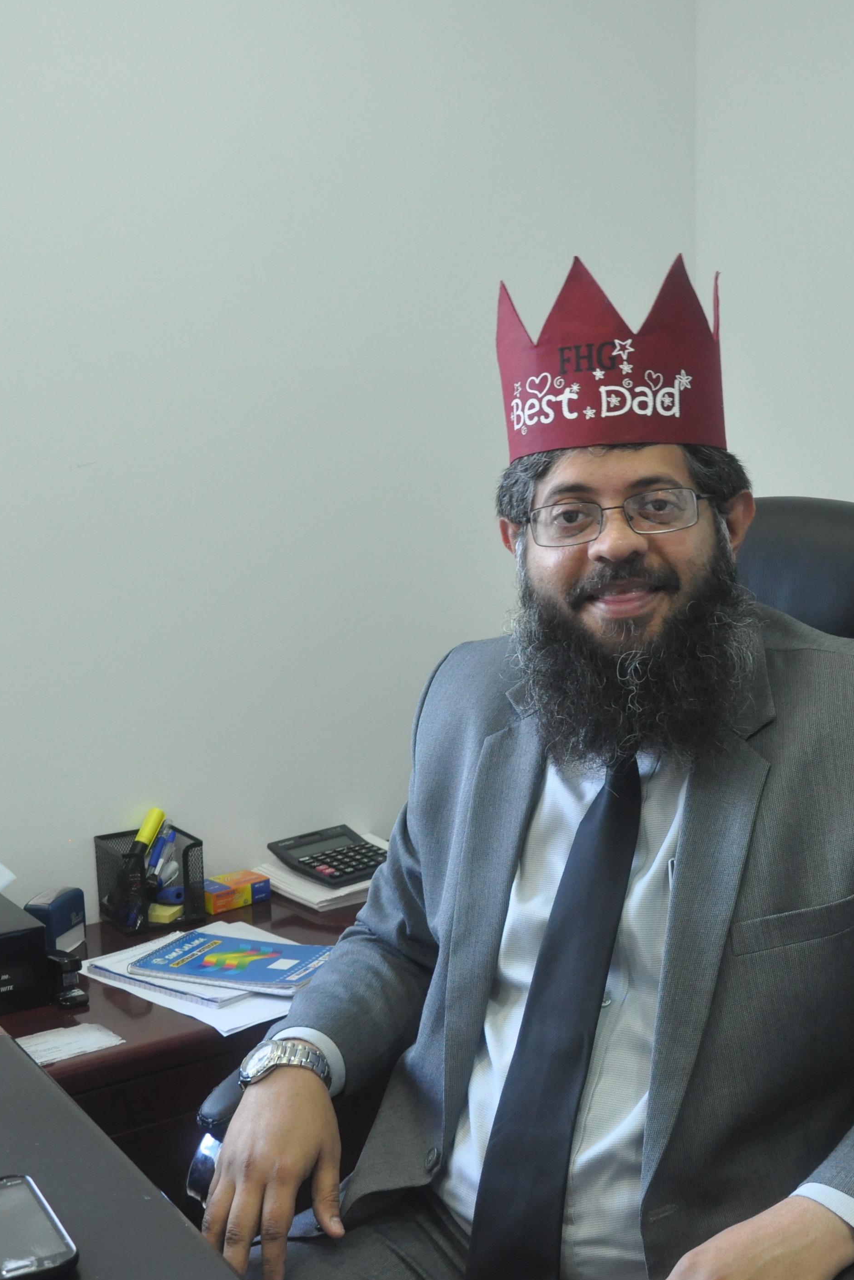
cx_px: 653
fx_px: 1957
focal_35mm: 55
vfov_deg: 36.2
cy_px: 647
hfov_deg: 24.3
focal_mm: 24
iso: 800
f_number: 6.3
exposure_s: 1/40
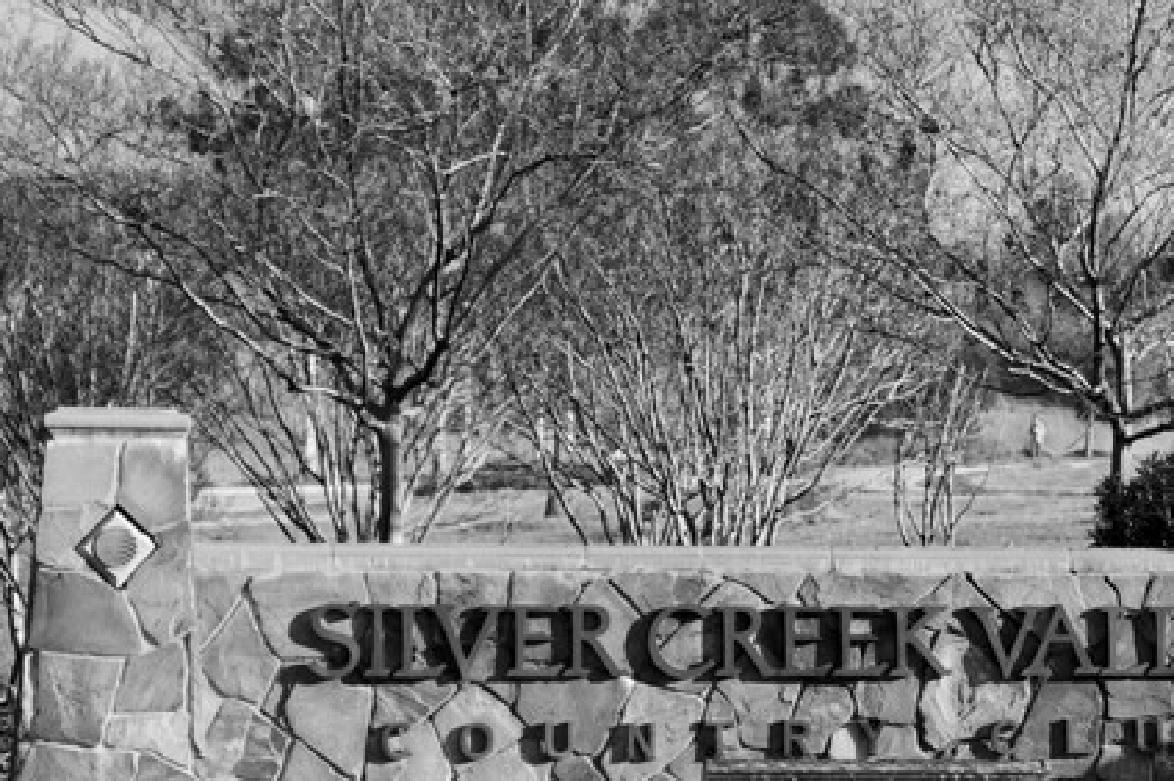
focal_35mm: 151
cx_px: 1498
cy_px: 1
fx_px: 4920
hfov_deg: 13.2
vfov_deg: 9.0
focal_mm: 50
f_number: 4.5
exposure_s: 1/640
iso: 100
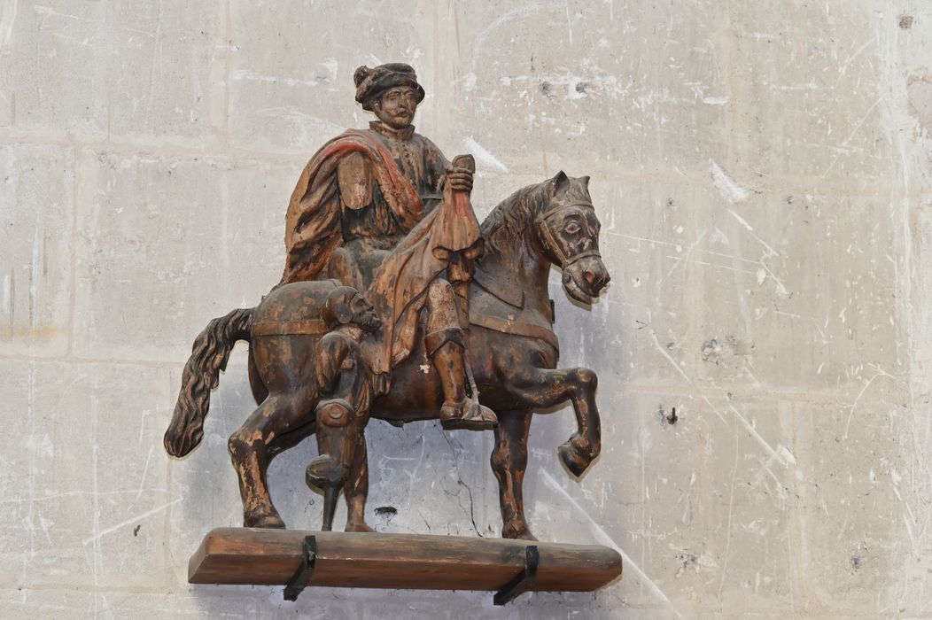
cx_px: 466
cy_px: 310
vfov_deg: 11.9
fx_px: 2975
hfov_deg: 17.8
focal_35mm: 115
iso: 2000
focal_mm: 115
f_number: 6.3
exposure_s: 1/125
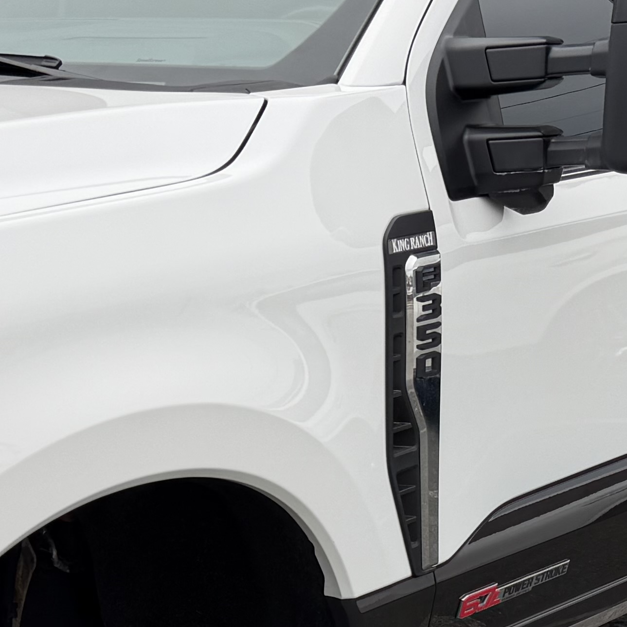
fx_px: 1926
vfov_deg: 18.1
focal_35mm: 94
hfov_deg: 18.3
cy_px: 587
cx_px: 97
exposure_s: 1/627
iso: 80
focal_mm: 6.76
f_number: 1.78
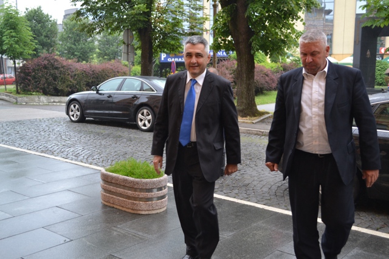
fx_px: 421
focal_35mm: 39
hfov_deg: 49.5
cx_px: 194
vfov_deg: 34.2
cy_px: 130
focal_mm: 26
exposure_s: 1/100
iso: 400
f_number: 5
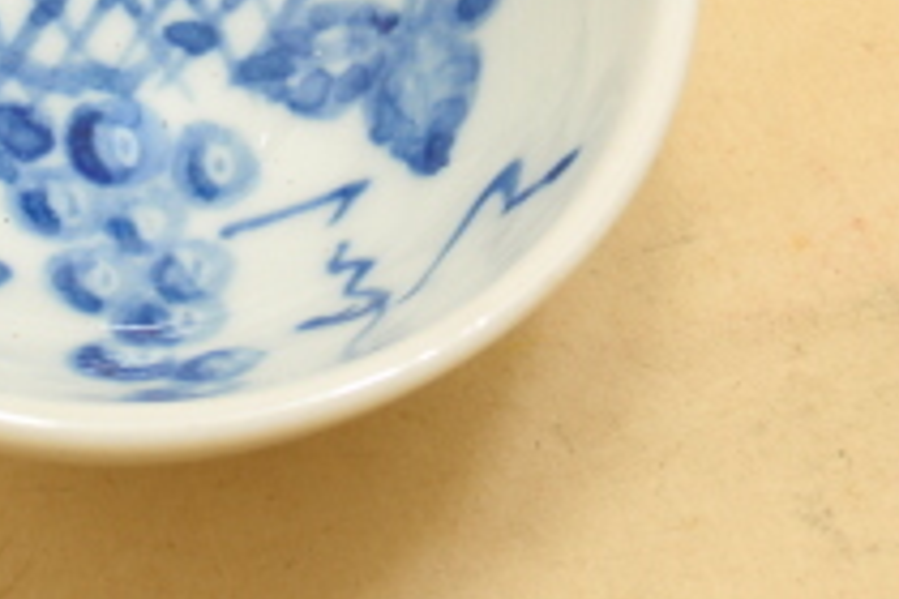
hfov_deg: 20.1
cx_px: 56
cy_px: -19
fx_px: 2472
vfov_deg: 13.6
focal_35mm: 99
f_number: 3.9
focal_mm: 7.25
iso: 64
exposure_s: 1/40
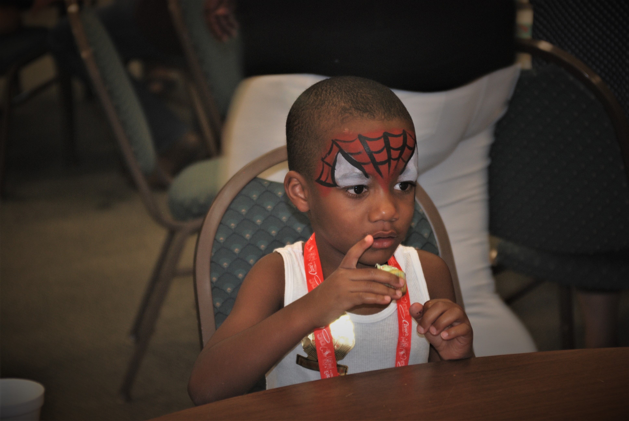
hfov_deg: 16.1
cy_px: 210
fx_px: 2230
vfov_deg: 10.8
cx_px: 314
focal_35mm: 128
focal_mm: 85
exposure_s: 1/60
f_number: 4.5
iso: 200
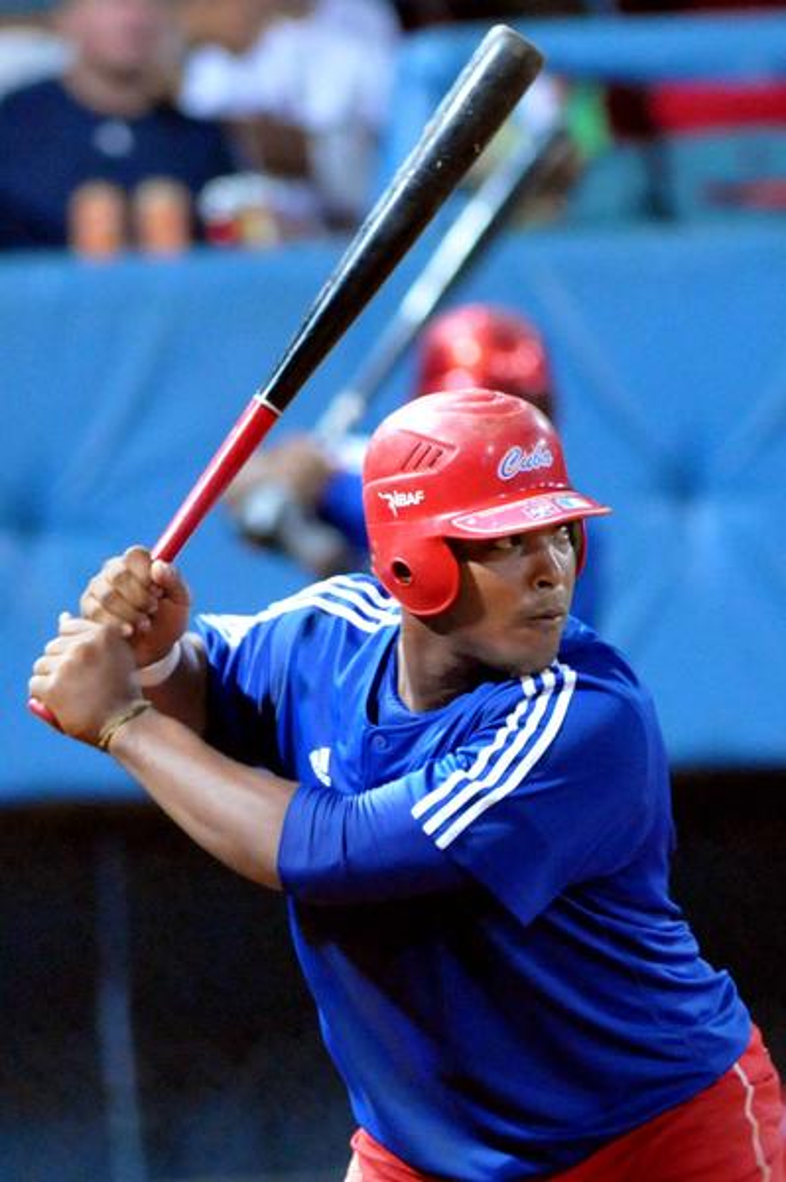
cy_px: 591
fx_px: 14762
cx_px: 393
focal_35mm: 450
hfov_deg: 3.0
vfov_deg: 4.6
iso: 2500
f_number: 3.5
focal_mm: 300
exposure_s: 1/160
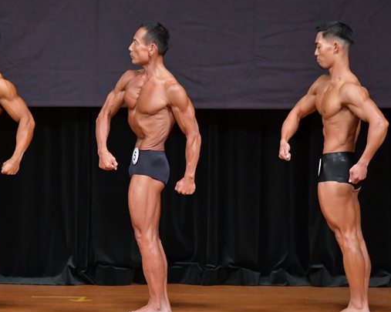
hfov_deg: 5.3
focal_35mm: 366
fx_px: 4233
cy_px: 169
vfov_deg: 4.2
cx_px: 138
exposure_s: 1/400
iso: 5000
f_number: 5.6
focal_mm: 170
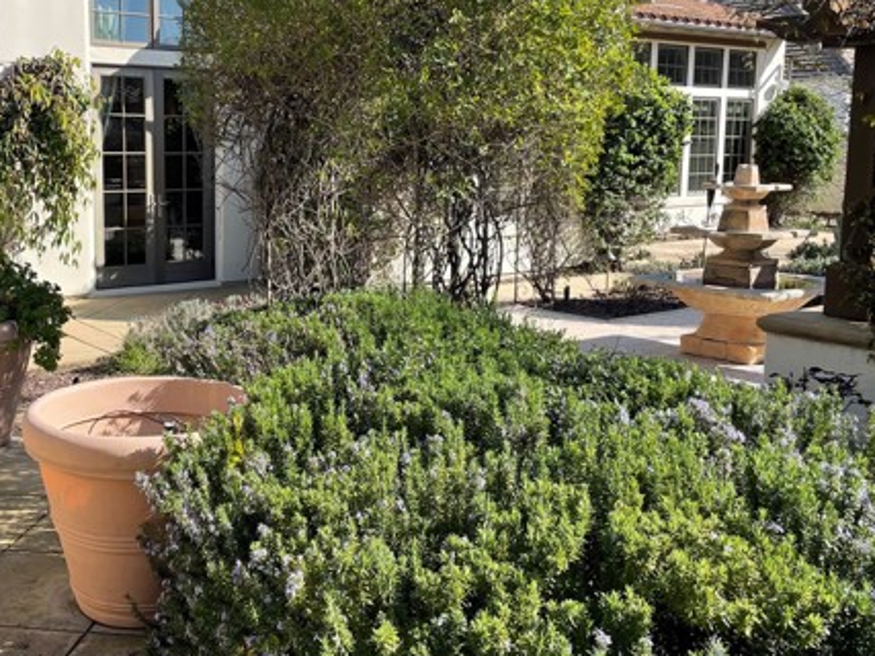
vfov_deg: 36.7
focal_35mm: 39
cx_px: 277
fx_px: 986
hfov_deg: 46.9
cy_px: 260
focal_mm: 4.2
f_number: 1.6
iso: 32
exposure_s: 1/2092
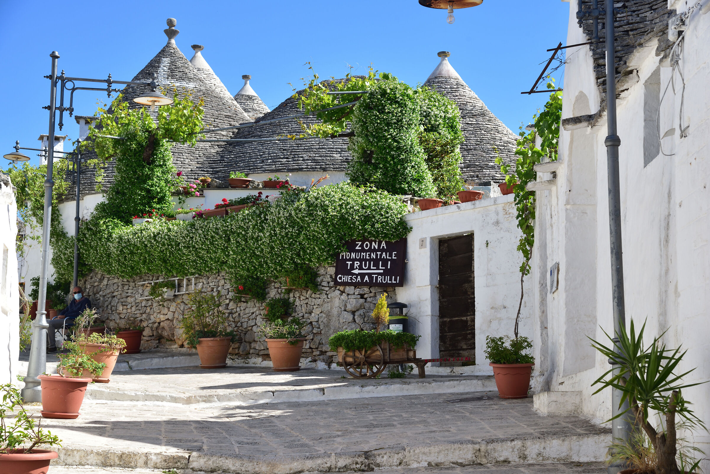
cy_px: 237
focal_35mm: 70
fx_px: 1381
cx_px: 355
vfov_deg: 19.5
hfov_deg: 28.8
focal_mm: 70
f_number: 10
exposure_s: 1/250
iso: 200
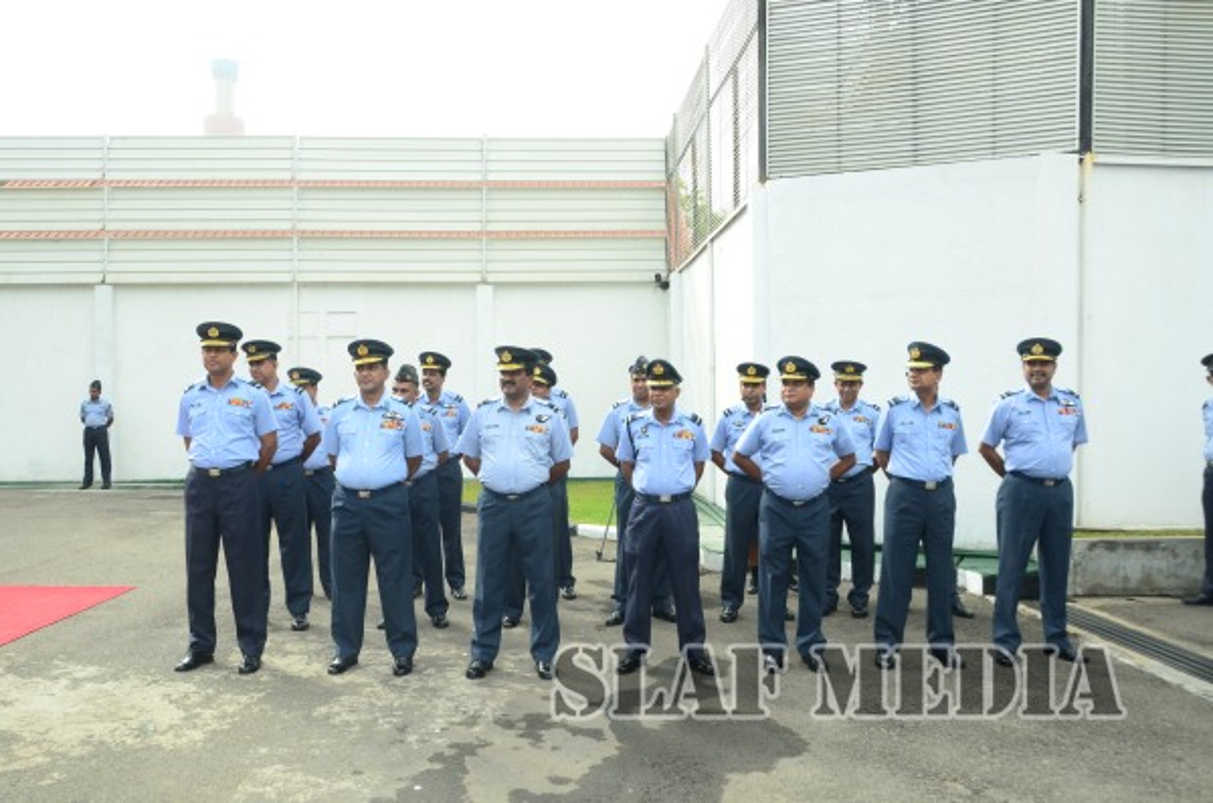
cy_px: 402
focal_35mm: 30
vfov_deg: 43.4
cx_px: 606
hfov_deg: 62.0
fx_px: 1008
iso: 250
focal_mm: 20
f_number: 7.1
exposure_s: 1/200
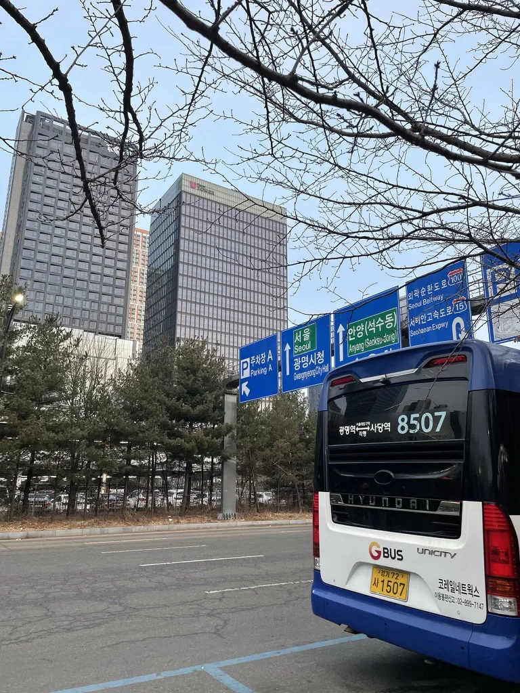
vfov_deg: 67.3
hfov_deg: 53.1
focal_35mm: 26
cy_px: 346
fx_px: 521
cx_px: 260
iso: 40
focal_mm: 4.2
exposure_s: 1/121
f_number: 1.6
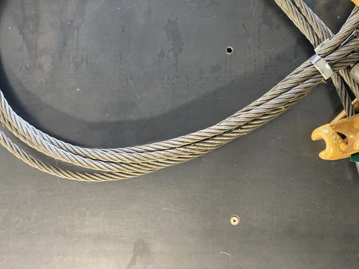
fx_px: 436
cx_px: 219
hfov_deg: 44.5
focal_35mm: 42
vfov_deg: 33.8
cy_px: 75
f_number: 1.8
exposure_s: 1/60
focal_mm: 3.99
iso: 250
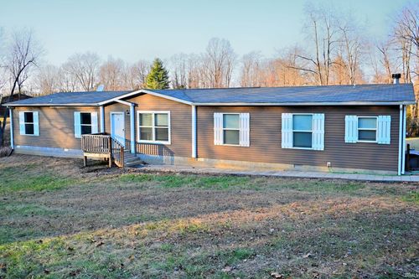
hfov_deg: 61.9
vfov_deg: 43.6
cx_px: 210
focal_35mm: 30
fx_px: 349
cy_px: 140
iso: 200
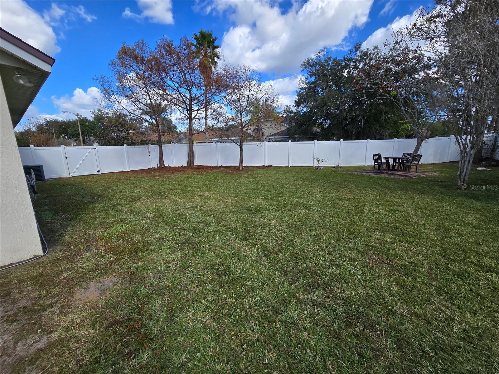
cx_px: 250
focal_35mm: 13
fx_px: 187
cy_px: 187
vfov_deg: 89.9
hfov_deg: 106.2
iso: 64
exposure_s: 1/2000
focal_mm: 2.2
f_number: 2.2
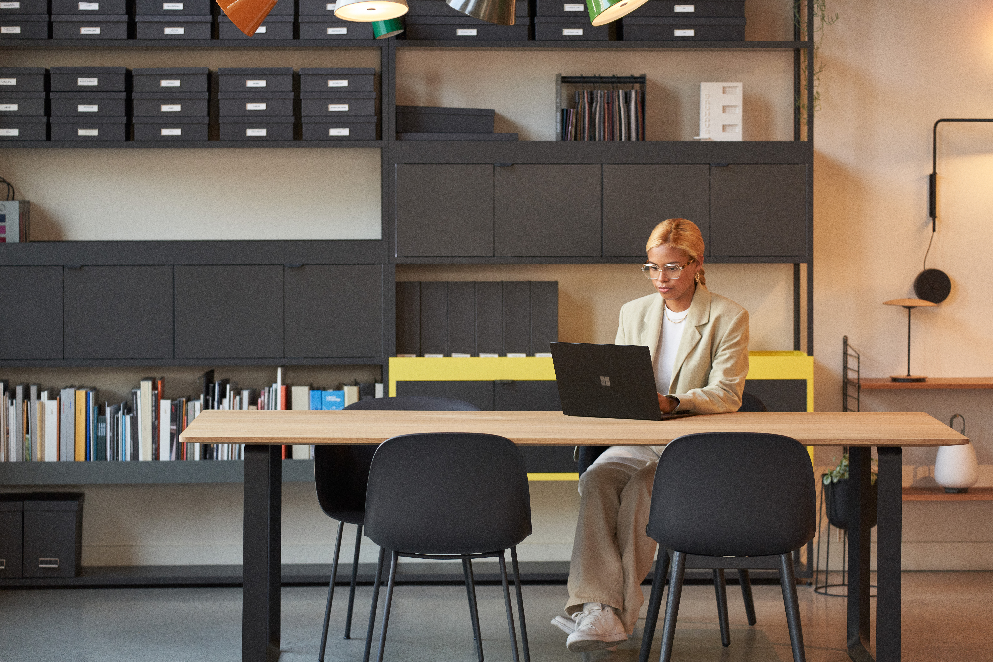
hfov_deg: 18.6
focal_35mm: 110
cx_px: 496
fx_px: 3034
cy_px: 331
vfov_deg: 12.5
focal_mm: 110
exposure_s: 1/400
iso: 1000
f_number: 2.8
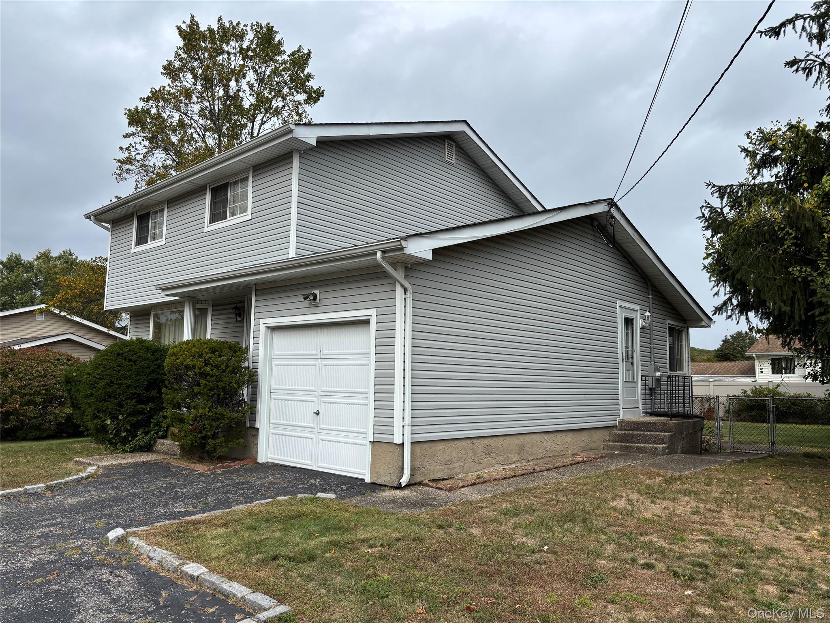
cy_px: 312
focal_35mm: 26
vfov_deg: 53.1
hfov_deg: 67.3
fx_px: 623
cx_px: 415
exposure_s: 1/1876
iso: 50
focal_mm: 5.96
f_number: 1.6
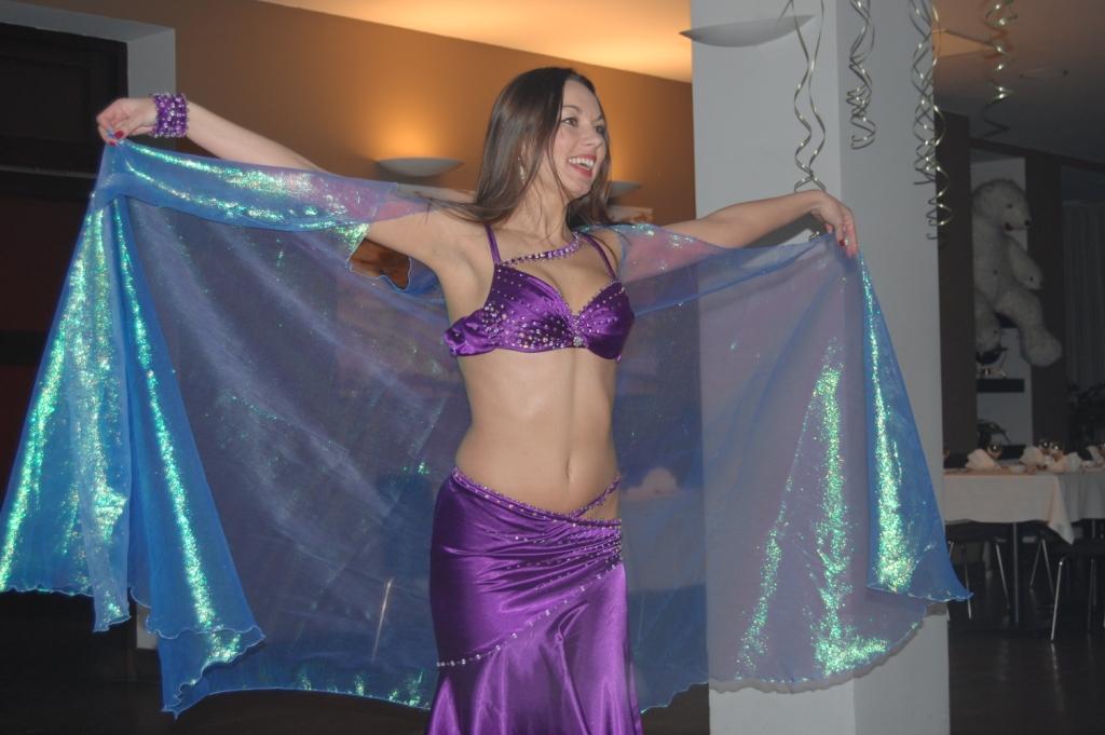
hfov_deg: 33.4
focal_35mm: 60
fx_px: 1840
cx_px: 552
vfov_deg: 22.6
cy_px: 368
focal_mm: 40
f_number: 5
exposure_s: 1/60
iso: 400
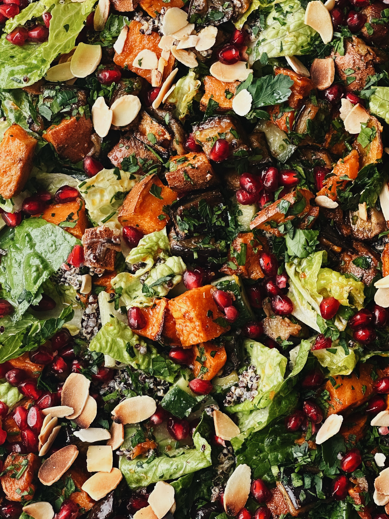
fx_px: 1768
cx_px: 292
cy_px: 199
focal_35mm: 118
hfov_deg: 12.5
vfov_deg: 16.7
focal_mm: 9
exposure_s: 1/99
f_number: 2.8
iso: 80
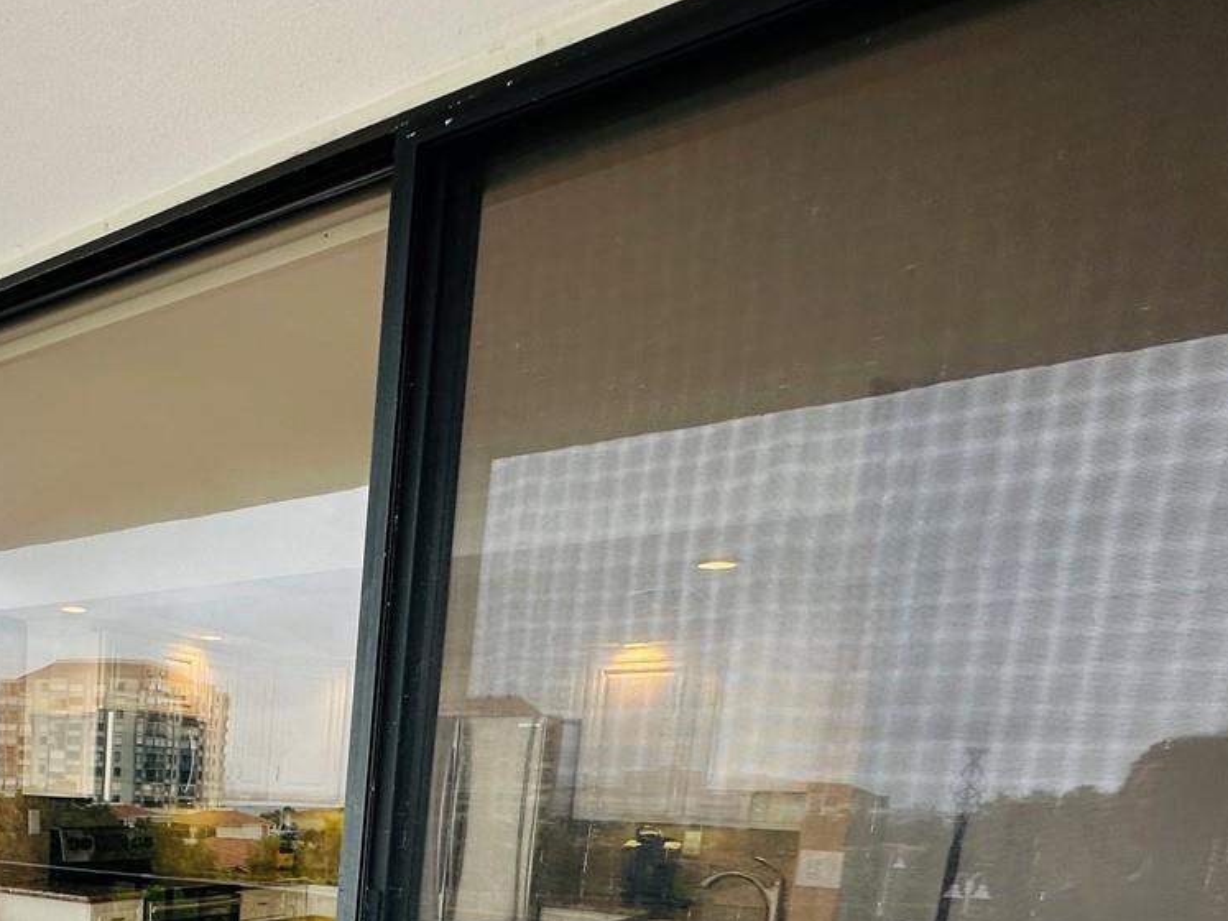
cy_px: 969
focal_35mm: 30
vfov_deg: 39.7
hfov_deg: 51.9
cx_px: 95
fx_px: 1064
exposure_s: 1/177
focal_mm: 2.22
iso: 40
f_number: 2.2
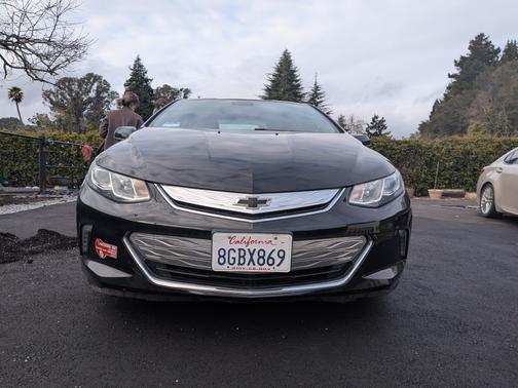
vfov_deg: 56.8
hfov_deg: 71.6
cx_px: 259
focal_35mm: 24
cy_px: 194
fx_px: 359
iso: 29
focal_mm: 4.53
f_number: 1.7
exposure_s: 1/332
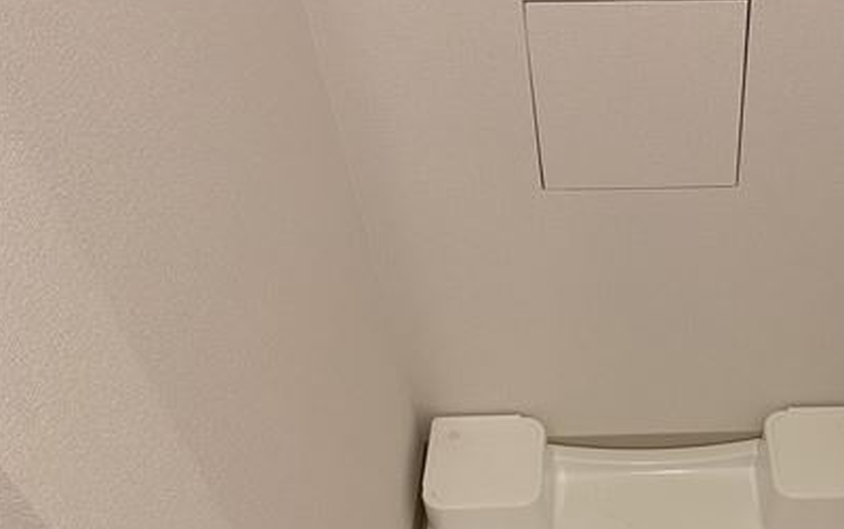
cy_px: 451
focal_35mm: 44
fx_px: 1013
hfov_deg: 43.3
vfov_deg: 28.4
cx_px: 665
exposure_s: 1/50
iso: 64
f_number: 1.8
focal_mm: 4.25
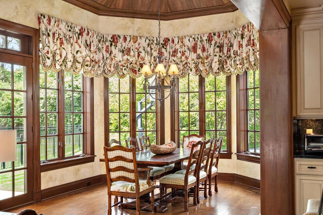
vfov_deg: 31.8
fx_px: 377
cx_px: 152
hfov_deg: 46.4
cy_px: 122
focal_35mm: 42
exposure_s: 1/60
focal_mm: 17
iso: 400
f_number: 8
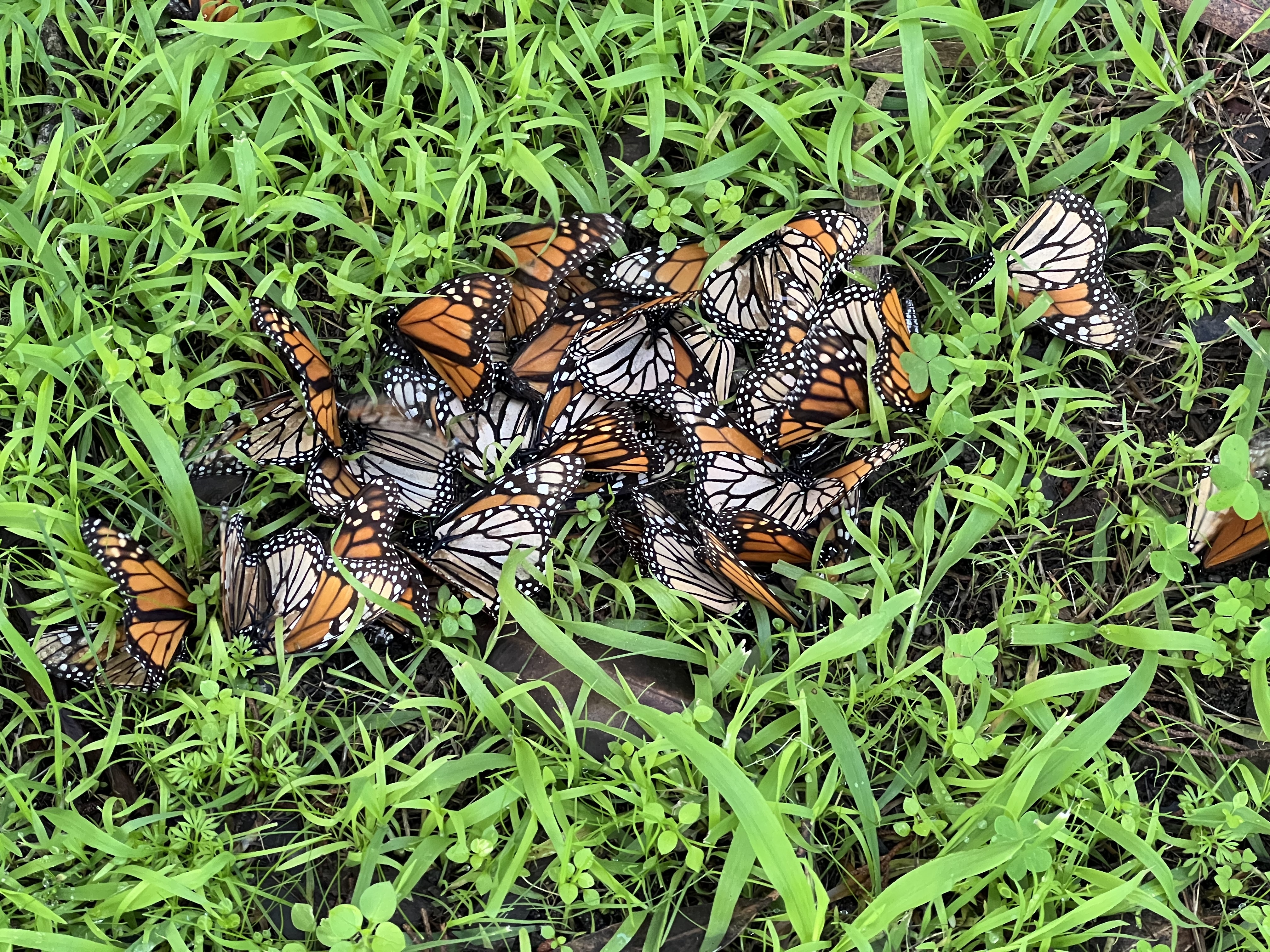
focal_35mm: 77
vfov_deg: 19.1
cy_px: 476
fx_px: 2825
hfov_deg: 25.3
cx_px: 635
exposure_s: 1/60
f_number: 2.8
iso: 500
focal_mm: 9
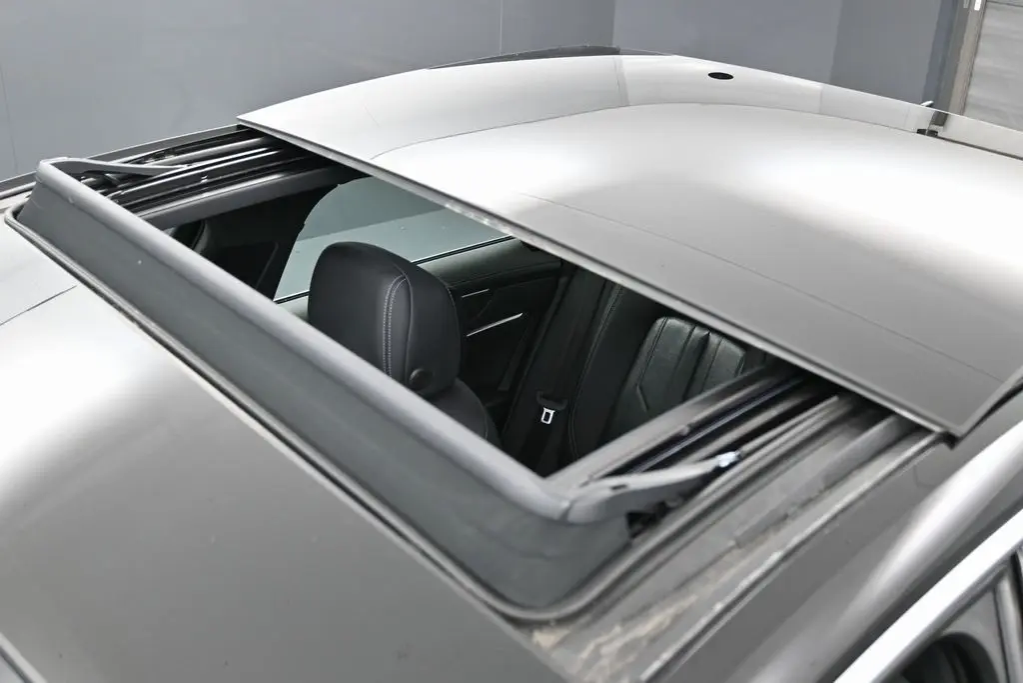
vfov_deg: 35.5
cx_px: 512
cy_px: 342
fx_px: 1066
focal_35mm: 38
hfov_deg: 51.3
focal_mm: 25
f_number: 4.2
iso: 640
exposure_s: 1/125
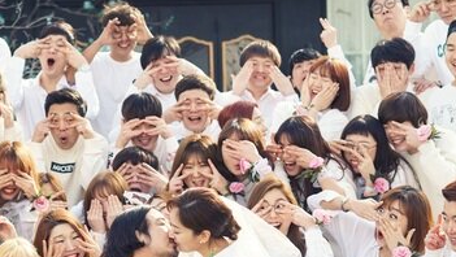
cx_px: 146
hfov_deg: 15.1
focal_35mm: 142
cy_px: 239
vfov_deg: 8.5
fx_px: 1718
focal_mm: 85
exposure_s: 1/250
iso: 100
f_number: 4
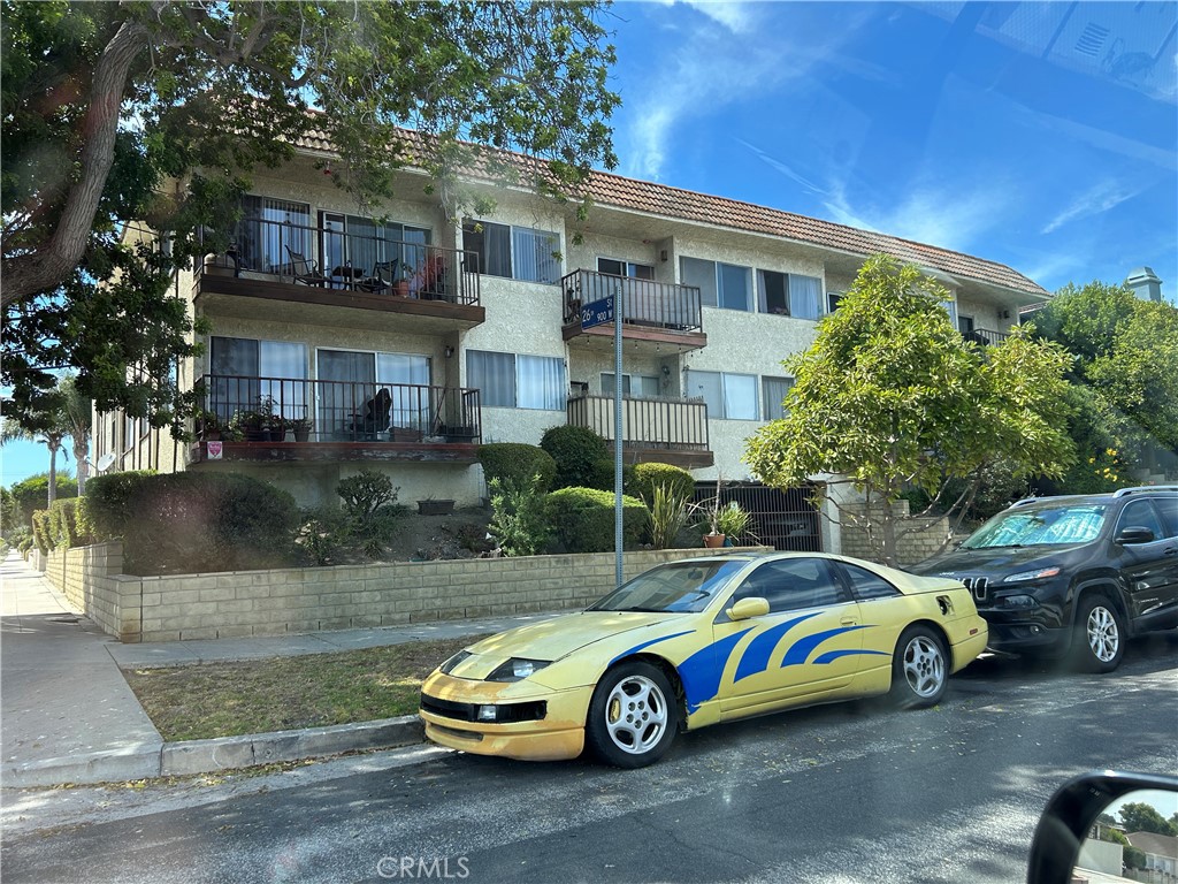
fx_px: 885
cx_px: 589
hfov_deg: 67.3
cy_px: 442
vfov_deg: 53.1
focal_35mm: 26
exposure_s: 1/1209
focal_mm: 5.7
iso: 50
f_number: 1.5
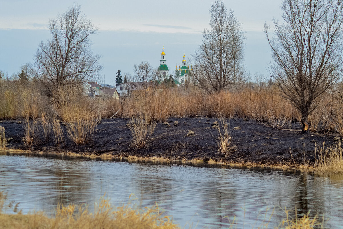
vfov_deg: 9.3
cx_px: 172
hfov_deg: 14.0
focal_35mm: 147
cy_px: 114
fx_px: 1400
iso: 200
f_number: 7.1
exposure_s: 1/400
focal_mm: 98
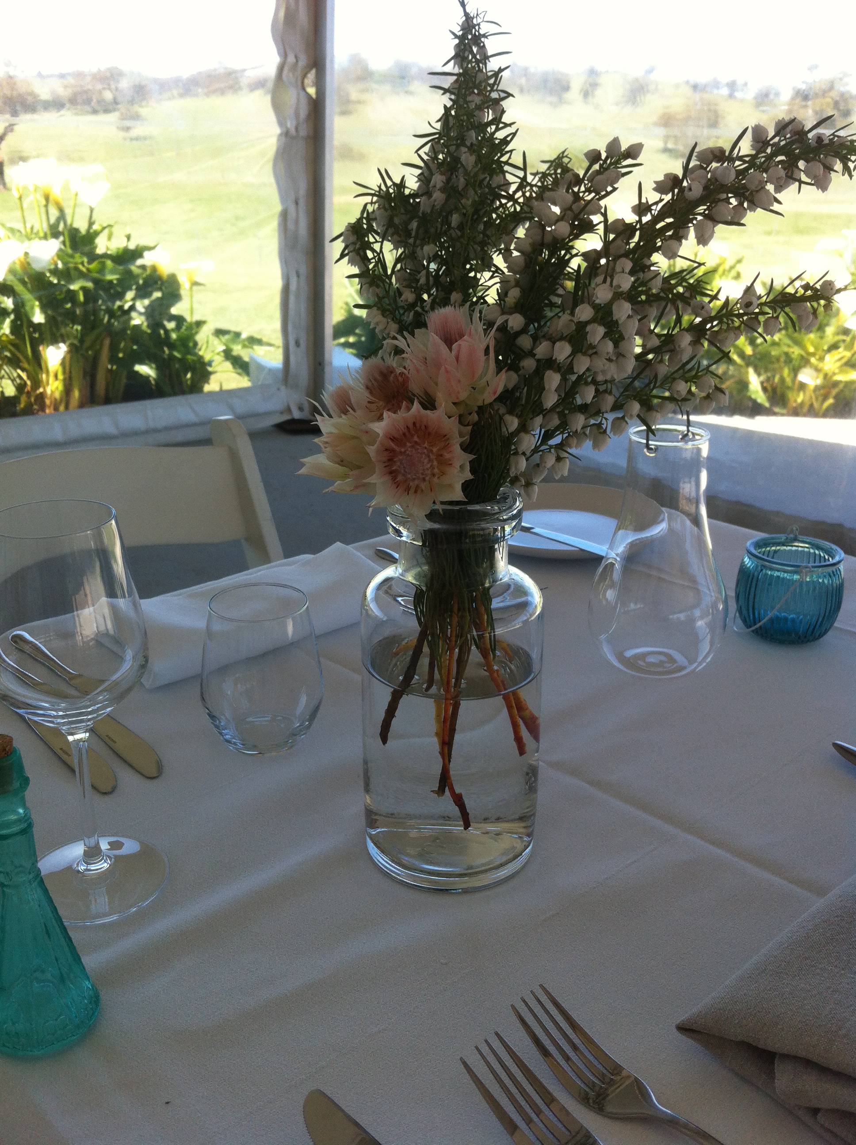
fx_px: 1157
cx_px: 428
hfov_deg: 40.6
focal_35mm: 35
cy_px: 572
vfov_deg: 52.7
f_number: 2.8
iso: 80
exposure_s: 1/308
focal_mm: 3.85
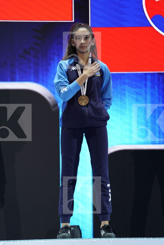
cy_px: 122
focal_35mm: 176
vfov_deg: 11.7
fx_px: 1203
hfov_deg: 7.8
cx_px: 82
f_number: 2.8
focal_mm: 176
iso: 500
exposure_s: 1/250
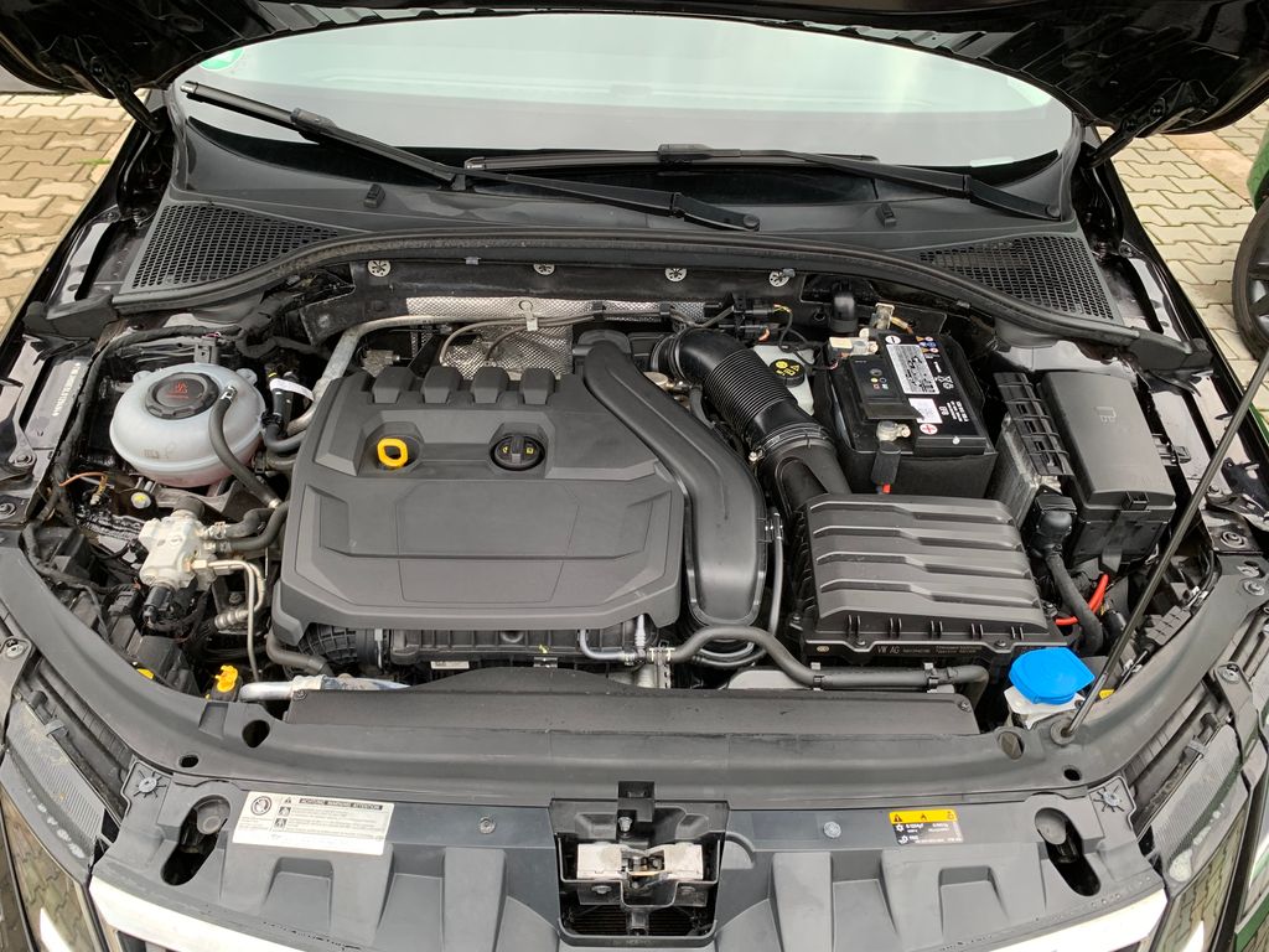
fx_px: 953
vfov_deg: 53.1
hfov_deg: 67.3
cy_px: 476
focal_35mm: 26
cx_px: 634
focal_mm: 4.25
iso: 64
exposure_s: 1/121
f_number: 1.8
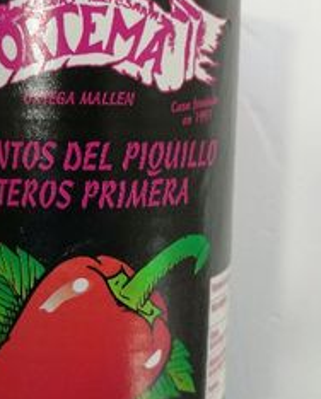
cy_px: 195
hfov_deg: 31.1
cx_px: 89
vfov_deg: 38.7
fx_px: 569
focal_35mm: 48
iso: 160
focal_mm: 3.95
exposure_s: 1/100
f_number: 1.8
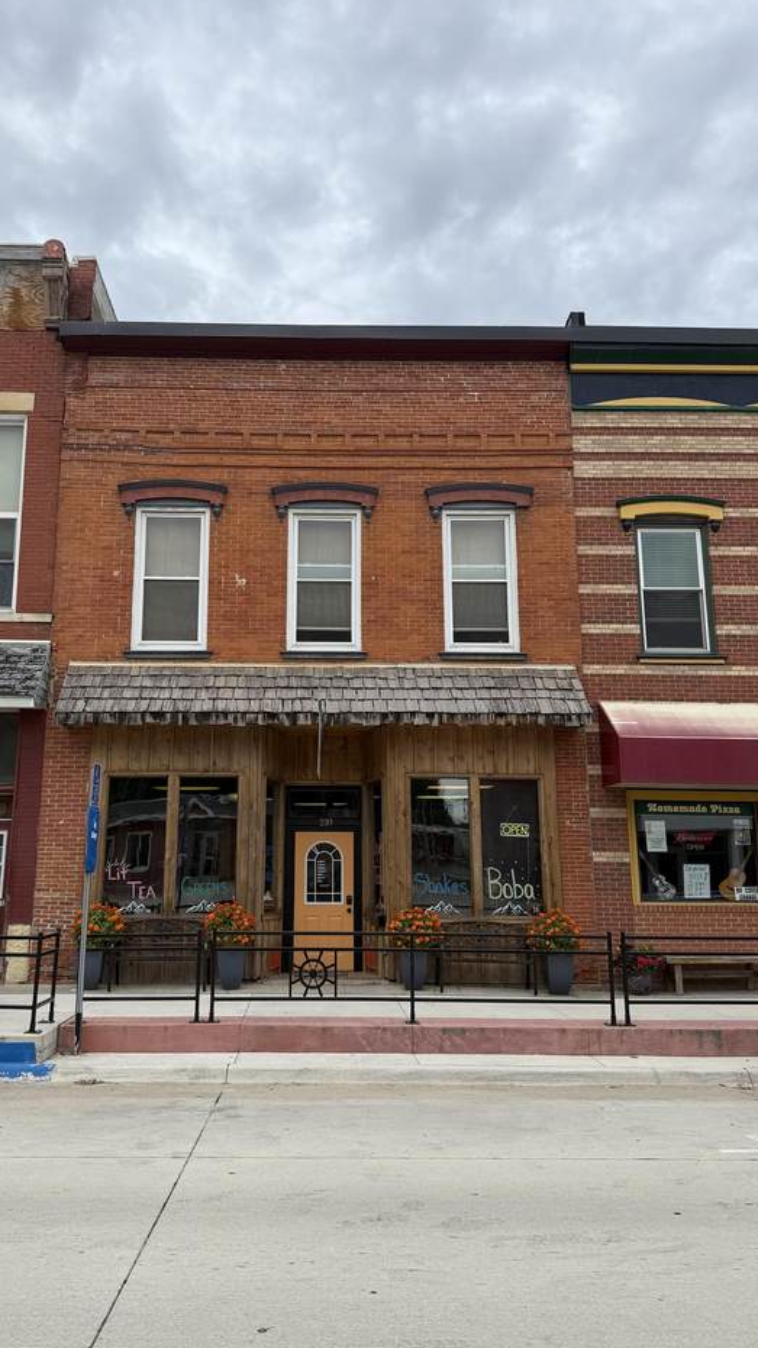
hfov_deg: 42.8
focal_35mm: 27
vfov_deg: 69.9
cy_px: 675
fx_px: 965
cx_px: 336
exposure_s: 1/2525
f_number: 1.78
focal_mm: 6.76
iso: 80
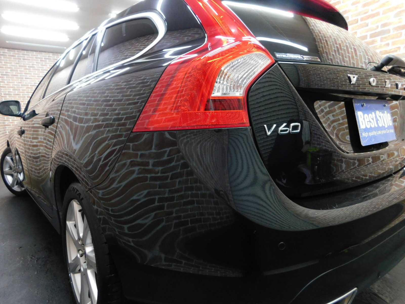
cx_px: 202
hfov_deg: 73.9
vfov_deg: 58.9
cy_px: 152
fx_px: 269
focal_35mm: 23
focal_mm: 4
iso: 400
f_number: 3
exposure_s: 1/20
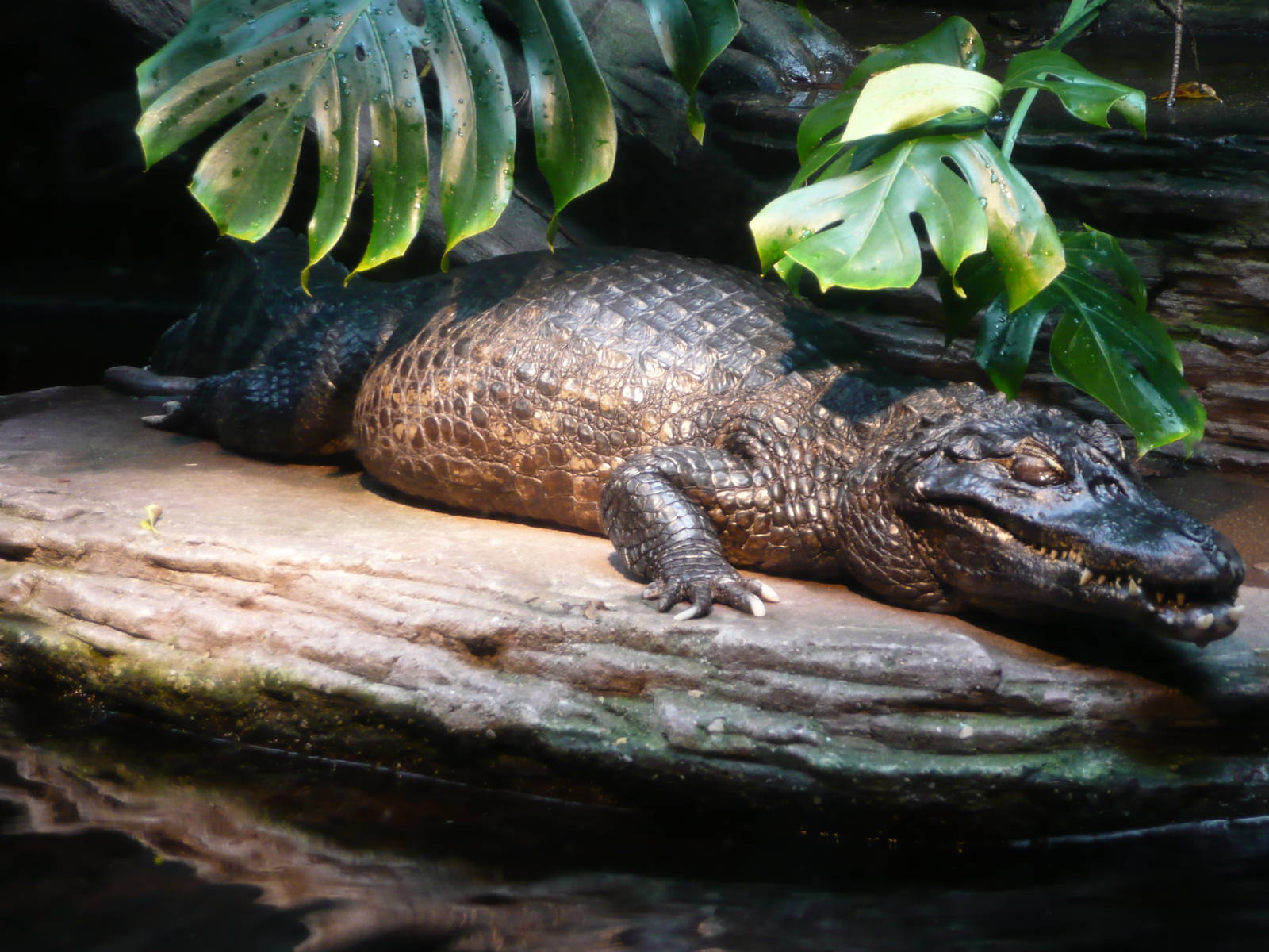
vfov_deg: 12.5
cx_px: 634
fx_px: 4362
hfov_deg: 16.6
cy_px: 476
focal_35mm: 119
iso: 200
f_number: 4.7
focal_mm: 19.5
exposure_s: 1/13
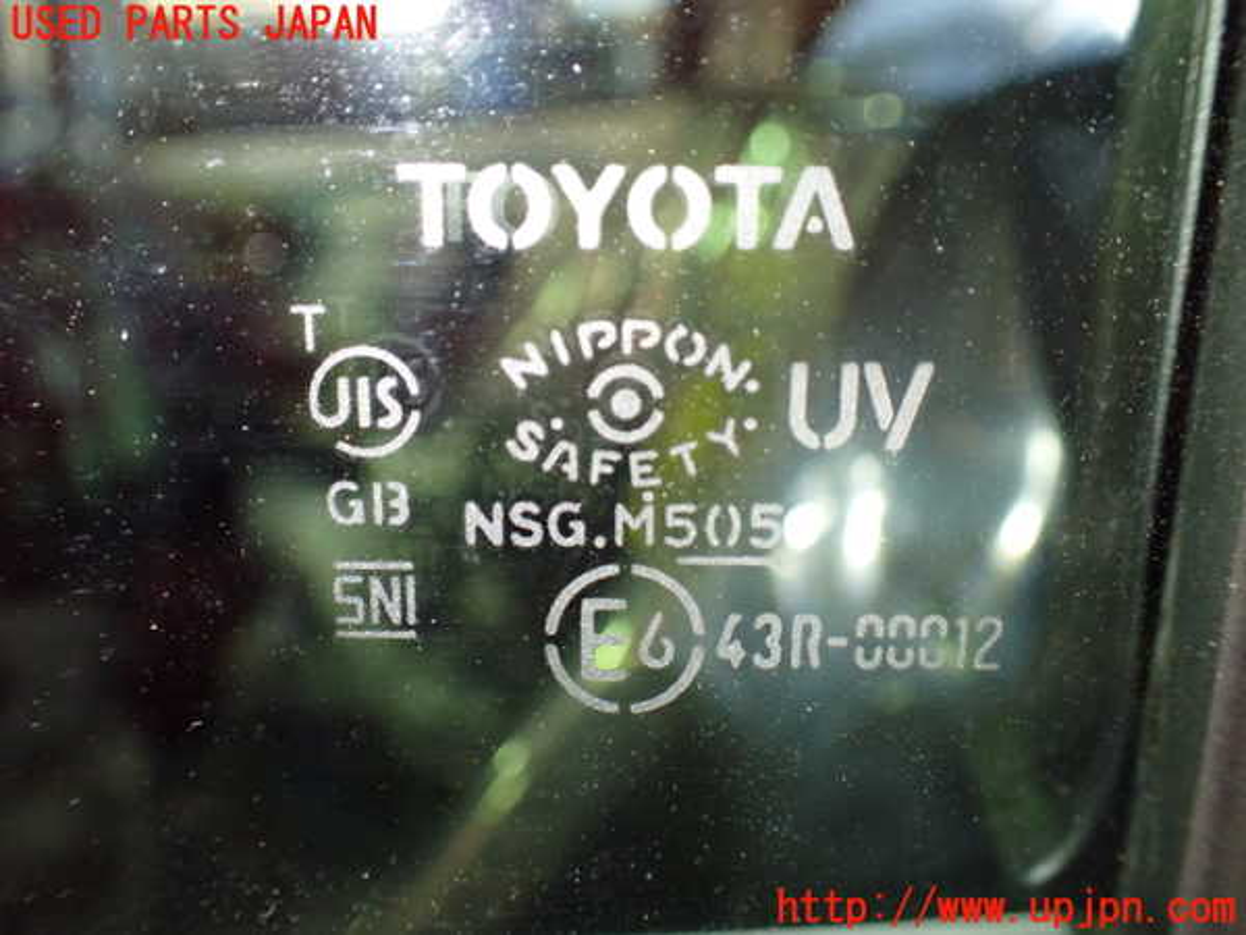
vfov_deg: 46.8
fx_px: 1080
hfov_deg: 60.0
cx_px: 623
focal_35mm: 30
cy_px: 468
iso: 800
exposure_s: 1/60
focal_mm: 5.4
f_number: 2.3
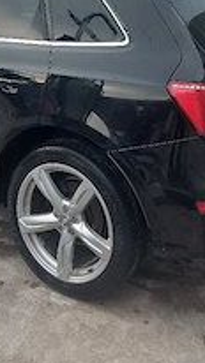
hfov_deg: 22.7
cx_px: 102
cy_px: 23
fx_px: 512
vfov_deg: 36.3
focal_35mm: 53
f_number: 1.8
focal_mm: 5.23
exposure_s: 1/154
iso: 25
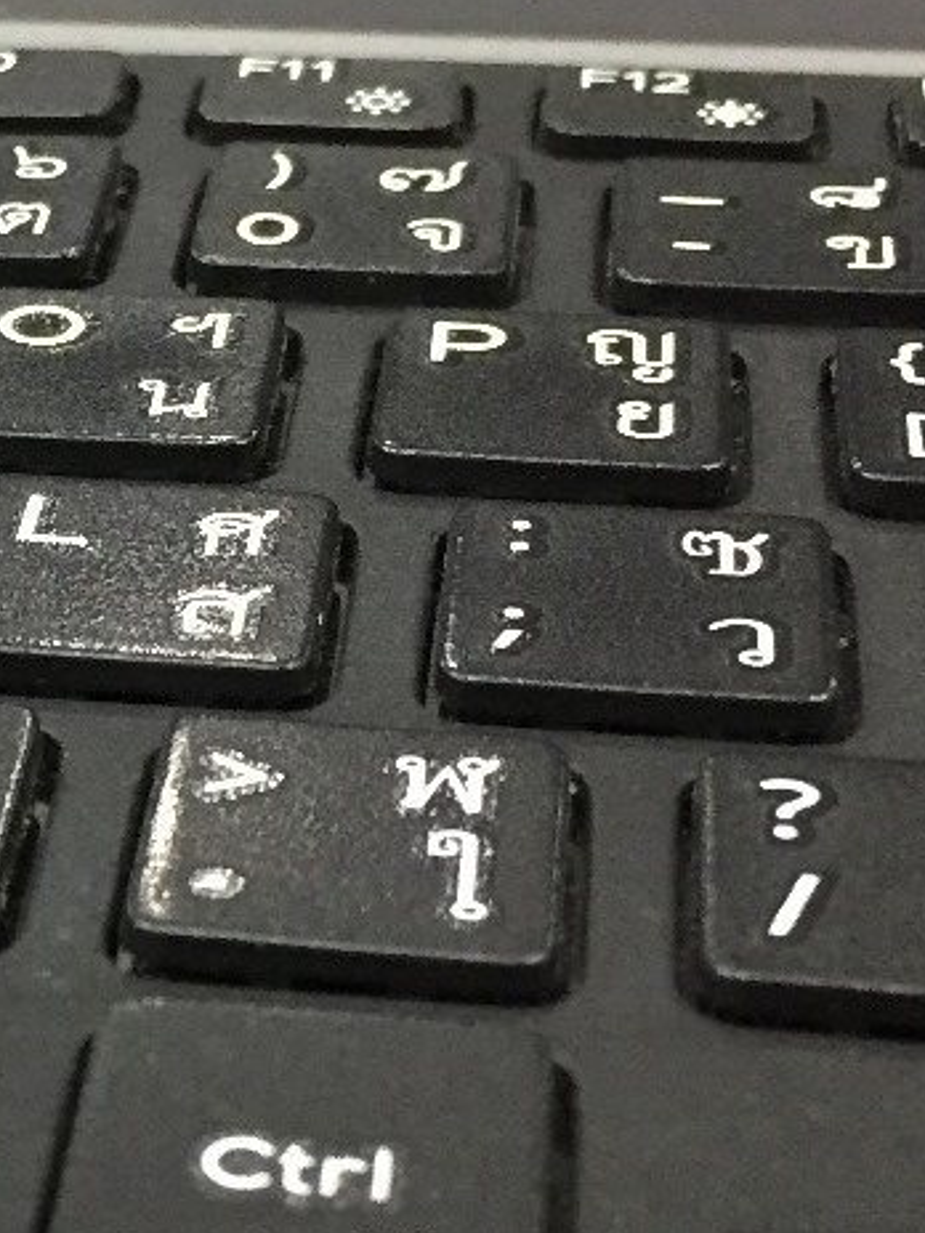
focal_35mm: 102
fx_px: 3634
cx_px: -330
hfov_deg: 13.9
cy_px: 616
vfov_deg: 19.3
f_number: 2.2
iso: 250
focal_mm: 4.15
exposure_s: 1/25
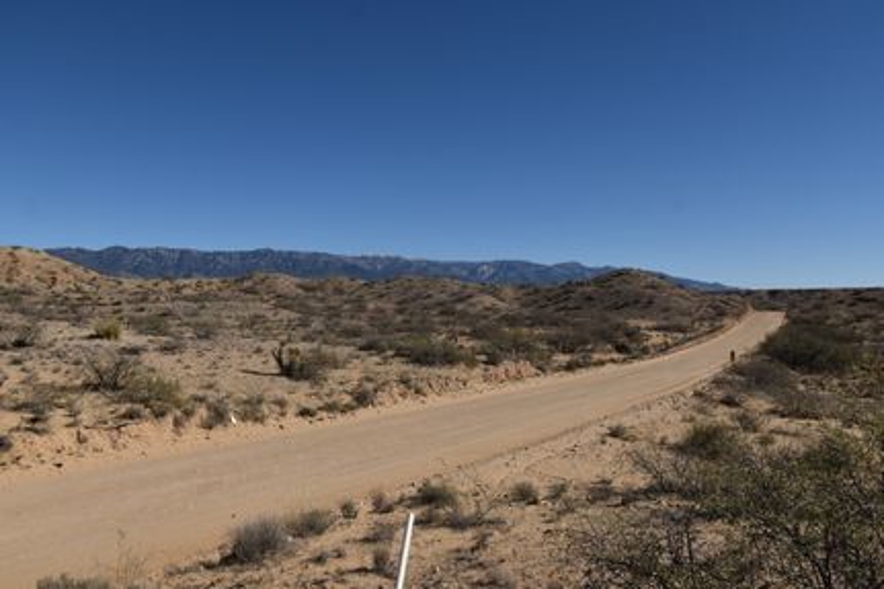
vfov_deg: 43.6
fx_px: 736
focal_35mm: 30
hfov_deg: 61.9
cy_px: 294
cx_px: 442
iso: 100
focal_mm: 20
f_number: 8
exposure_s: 1/640
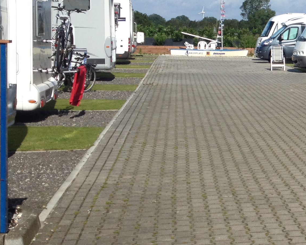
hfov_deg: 17.9
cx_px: 428
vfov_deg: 15.7
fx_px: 887
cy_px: 81
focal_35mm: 98
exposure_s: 1/1972
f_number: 2.4
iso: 50
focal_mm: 4.28
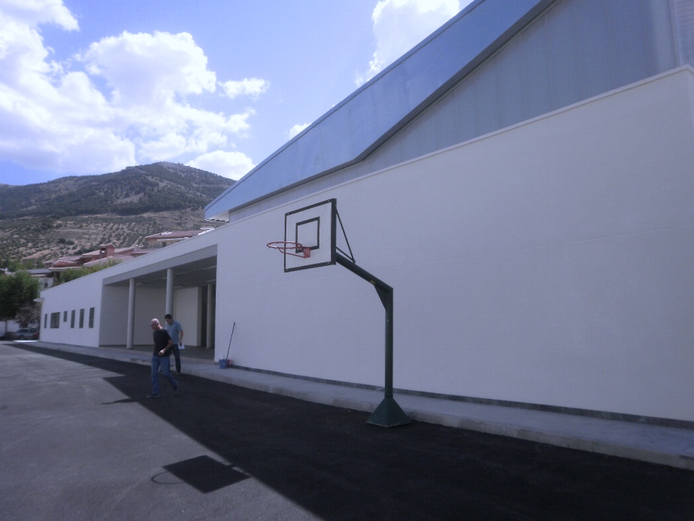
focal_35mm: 26
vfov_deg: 53.1
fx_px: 521
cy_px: 260
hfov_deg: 67.3
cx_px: 347
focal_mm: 4.65
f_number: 7.8
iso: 100
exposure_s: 1/250
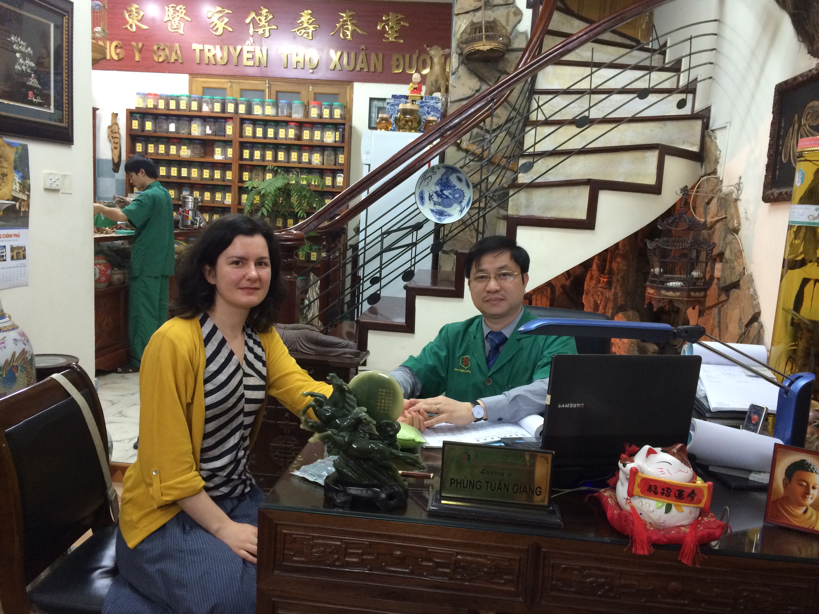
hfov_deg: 60.0
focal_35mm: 30
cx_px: 410
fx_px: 710
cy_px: 307
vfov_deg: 46.8
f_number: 2.2
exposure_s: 1/33
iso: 250
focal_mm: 4.12
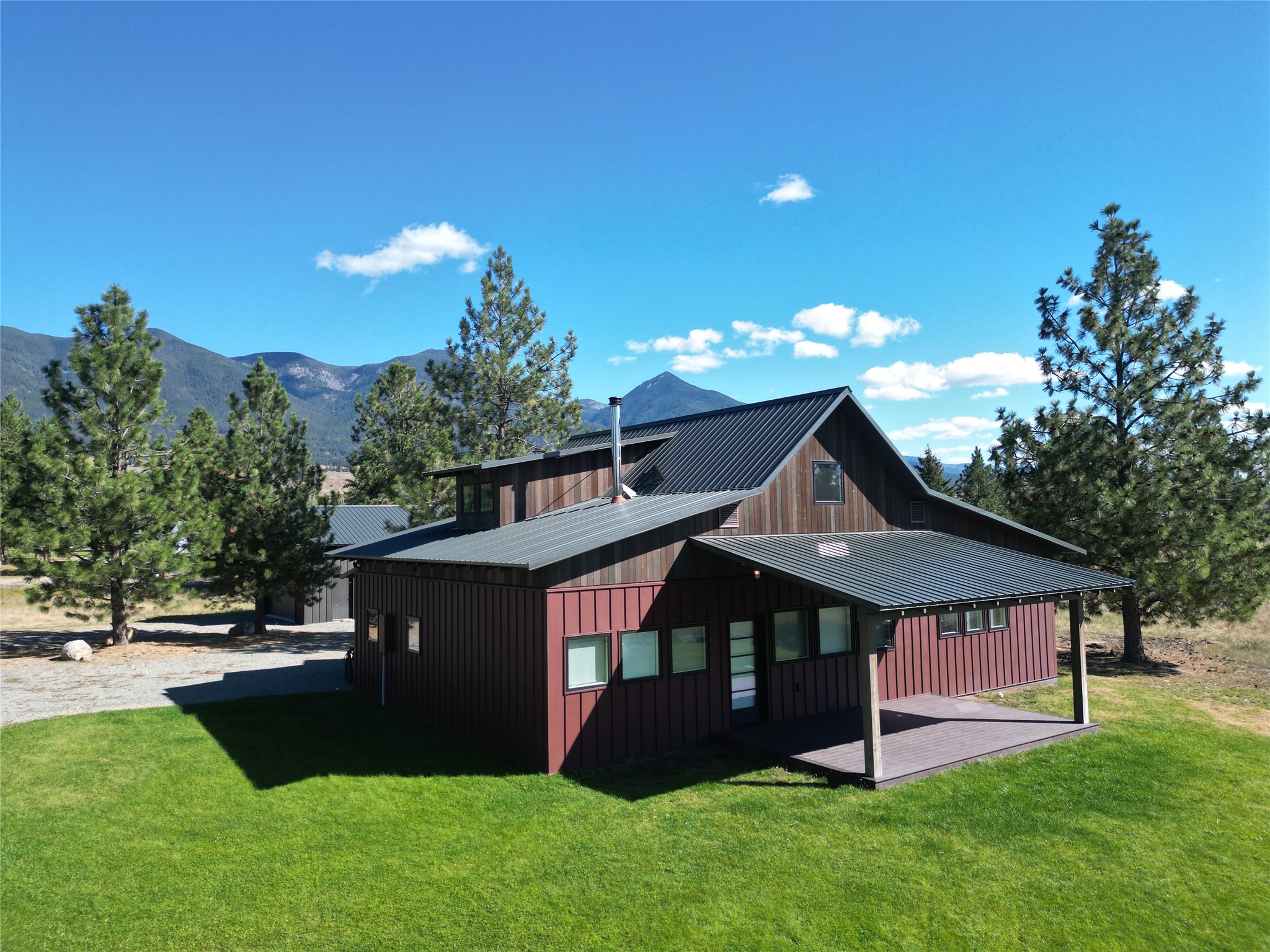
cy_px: 476
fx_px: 881
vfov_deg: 56.8
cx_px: 635
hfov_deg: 71.6
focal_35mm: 24
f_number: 1.7
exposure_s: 1/1500
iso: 100
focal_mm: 6.72
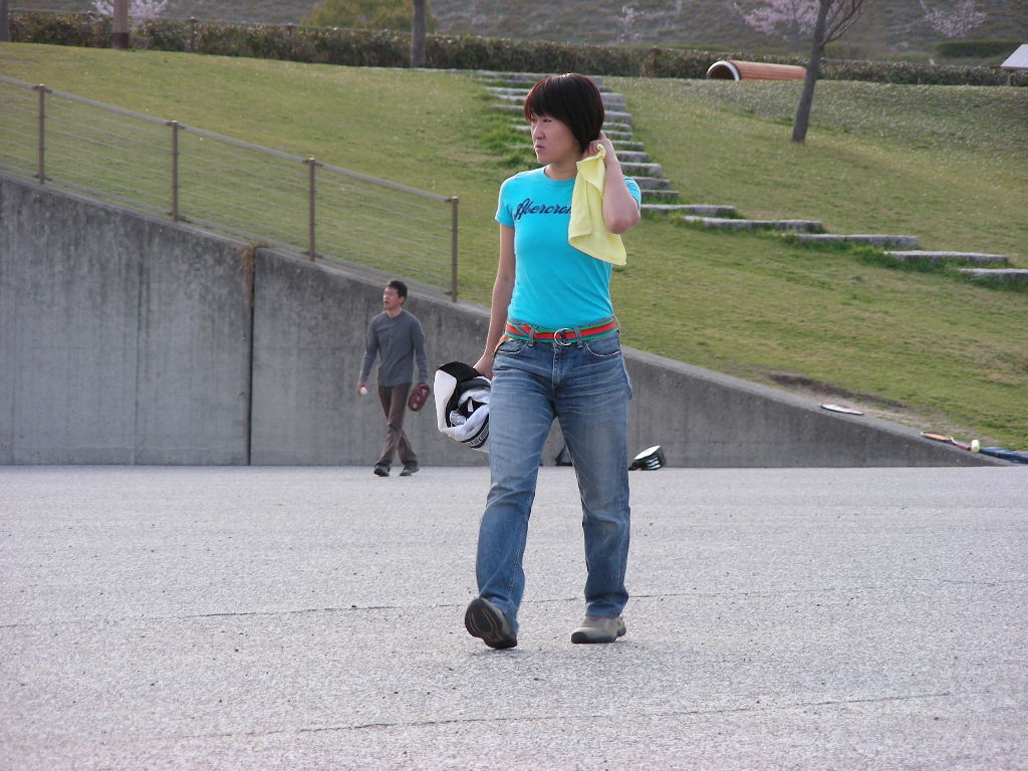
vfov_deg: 6.5
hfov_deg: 8.6
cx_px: 514
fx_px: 6830
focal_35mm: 230
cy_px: 386
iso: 50
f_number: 3.5
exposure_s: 1/84.1
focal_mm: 38.3
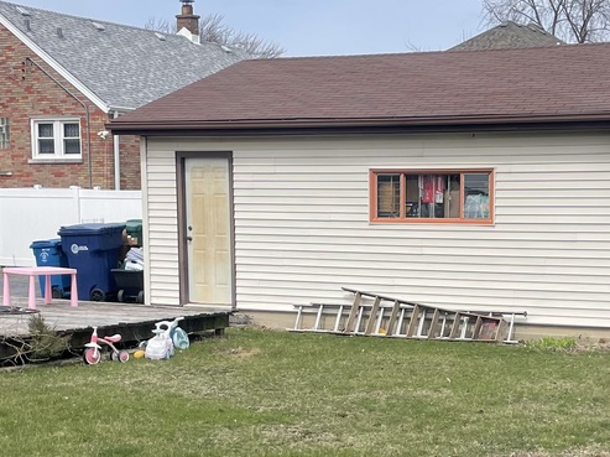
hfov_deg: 25.6
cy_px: 404
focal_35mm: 76
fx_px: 1338
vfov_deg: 19.0
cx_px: 396
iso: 32
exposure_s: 1/3125
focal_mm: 4.2
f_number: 1.6
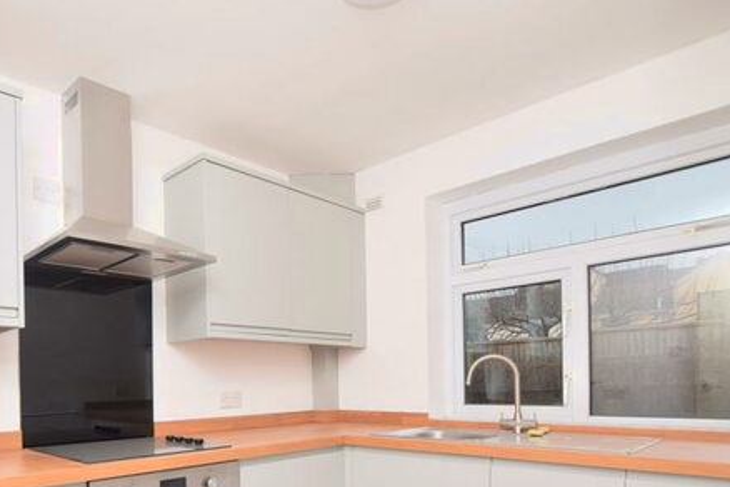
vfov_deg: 50.2
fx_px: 487
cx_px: 222
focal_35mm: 24
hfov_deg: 70.7
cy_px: 384
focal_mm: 10
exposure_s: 1/60
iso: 100
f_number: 3.5
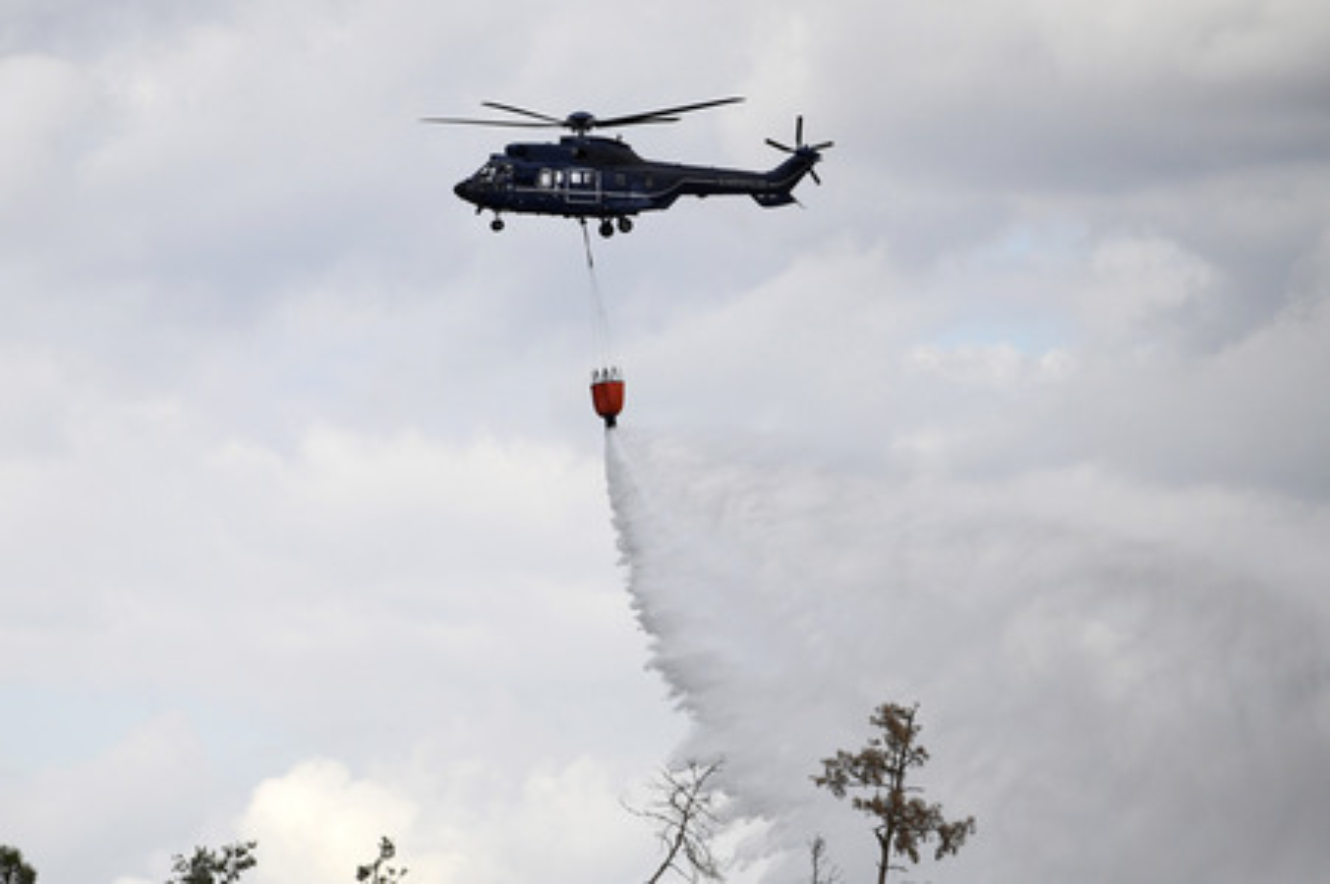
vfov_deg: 4.7
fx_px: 10706
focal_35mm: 290
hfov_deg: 7.1
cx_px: 665
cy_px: 442
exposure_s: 1/8000
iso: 1250
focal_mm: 290
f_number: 5.6
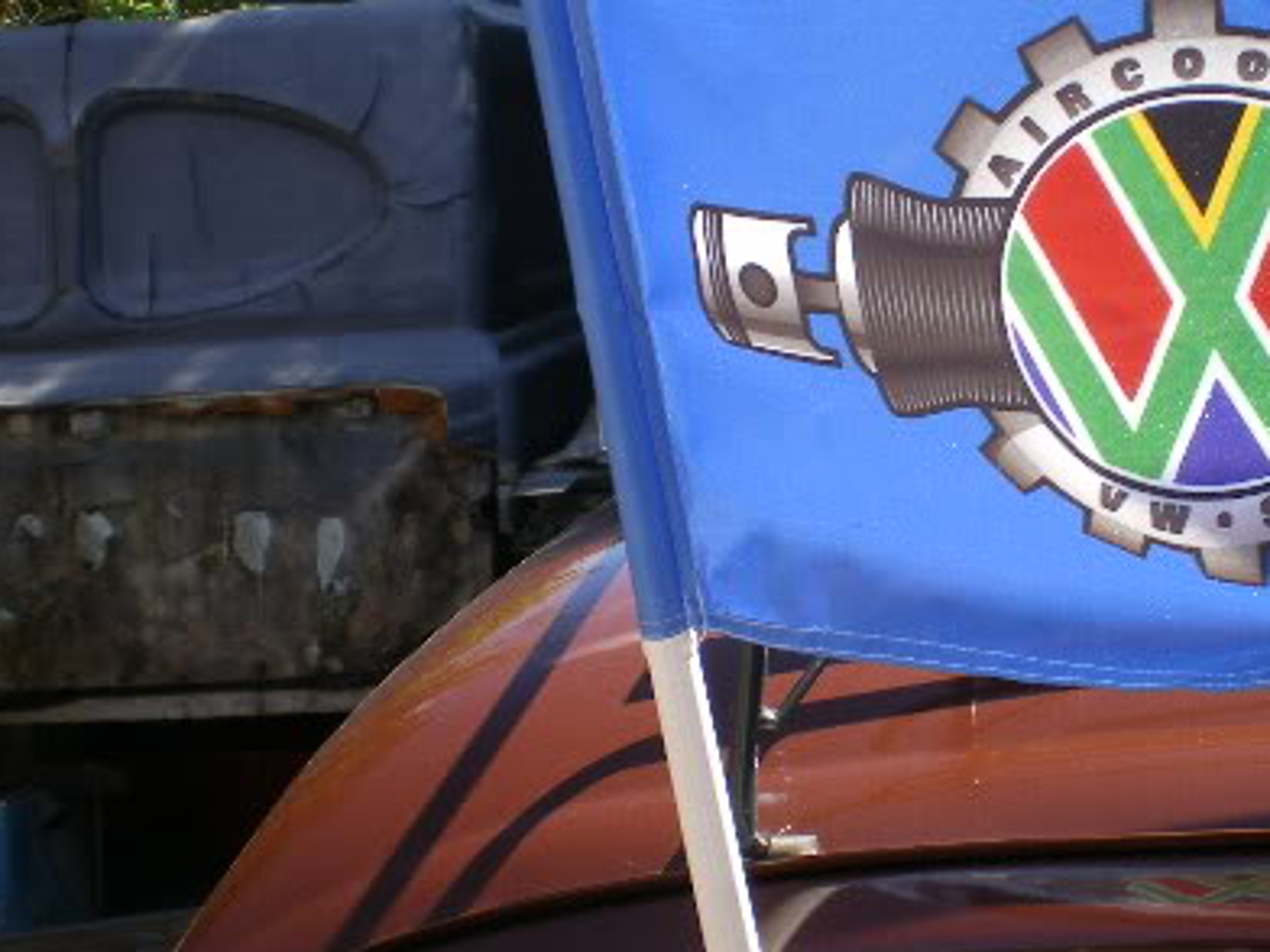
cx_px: 914
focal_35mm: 62
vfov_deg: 23.5
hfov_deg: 30.8
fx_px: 2275
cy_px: 311
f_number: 4.6
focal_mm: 6.3
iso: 64
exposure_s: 1/125
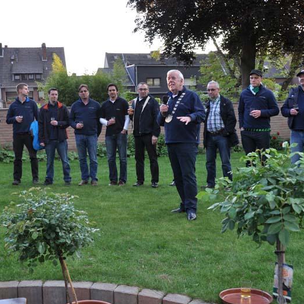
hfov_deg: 39.1
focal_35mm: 43
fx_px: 427
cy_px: 154
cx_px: 139
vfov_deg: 39.2
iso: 250
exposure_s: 1/125
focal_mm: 22
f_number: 5.6
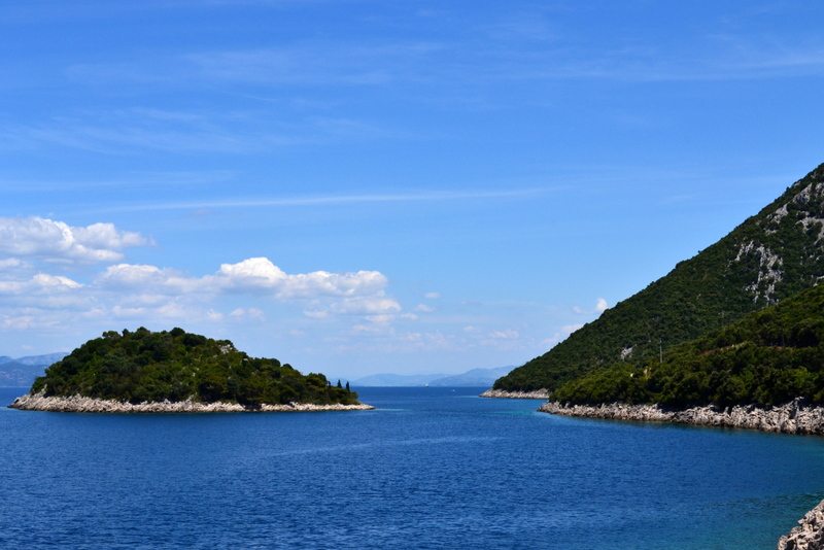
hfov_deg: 36.9
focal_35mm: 54
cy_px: 275
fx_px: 1236
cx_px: 412
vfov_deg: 25.1
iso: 320
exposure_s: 1/500
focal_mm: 36
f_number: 11
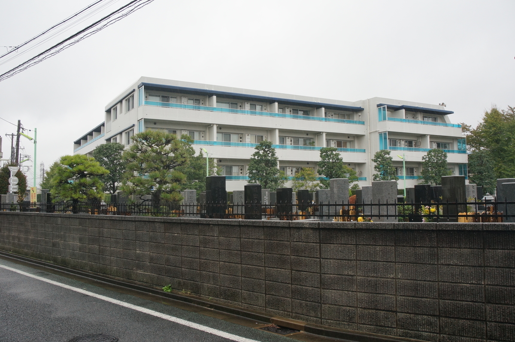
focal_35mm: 32
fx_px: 450
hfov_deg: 59.6
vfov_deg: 41.6
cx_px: 258
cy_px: 171
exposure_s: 1/60
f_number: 10
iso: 400
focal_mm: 21
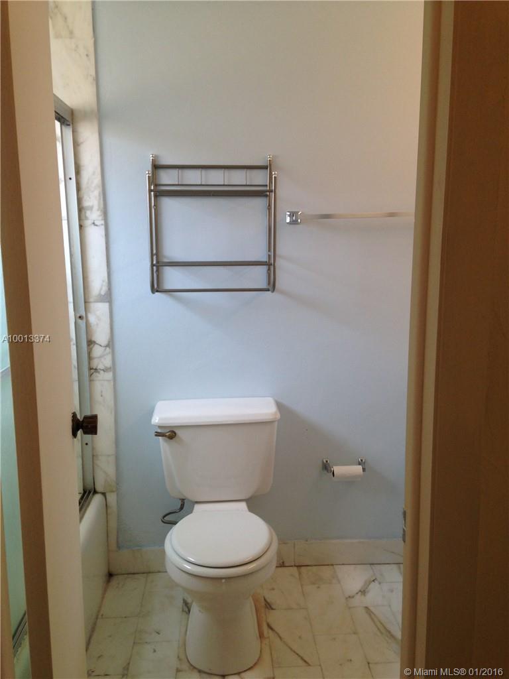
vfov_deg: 55.4
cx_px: 254
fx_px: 647
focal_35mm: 33
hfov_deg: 42.9
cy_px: 340
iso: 50
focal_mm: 4.12
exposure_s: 1/40
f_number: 2.4
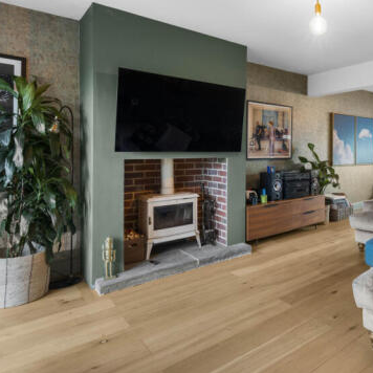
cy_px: 161
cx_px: 317
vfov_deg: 61.1
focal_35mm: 26
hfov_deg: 55.4
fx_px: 314
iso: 320
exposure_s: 1.3
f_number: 8
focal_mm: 16.5
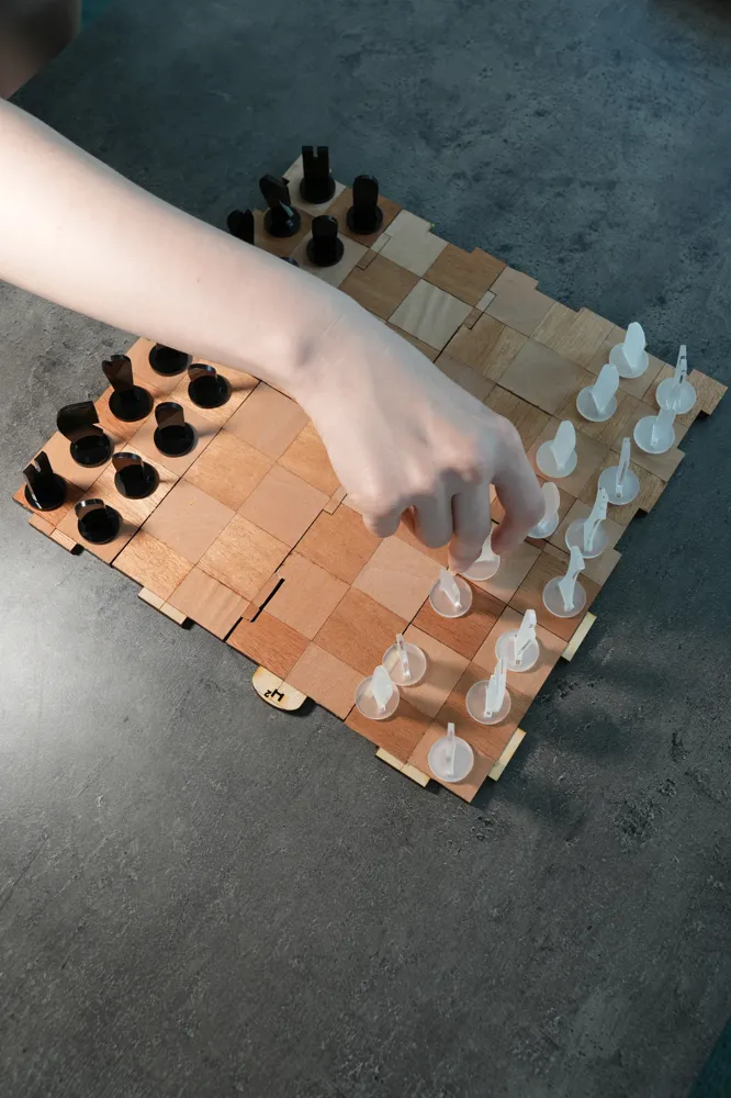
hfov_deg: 36.8
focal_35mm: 36
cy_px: 549
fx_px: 1097
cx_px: 366
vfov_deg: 53.1
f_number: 4
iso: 400
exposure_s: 1/160
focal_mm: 24
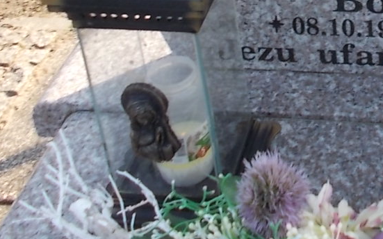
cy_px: -129
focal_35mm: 80
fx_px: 835
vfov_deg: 15.0
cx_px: 370
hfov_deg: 24.8
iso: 80
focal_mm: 4.6
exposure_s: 1/200
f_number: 3.2
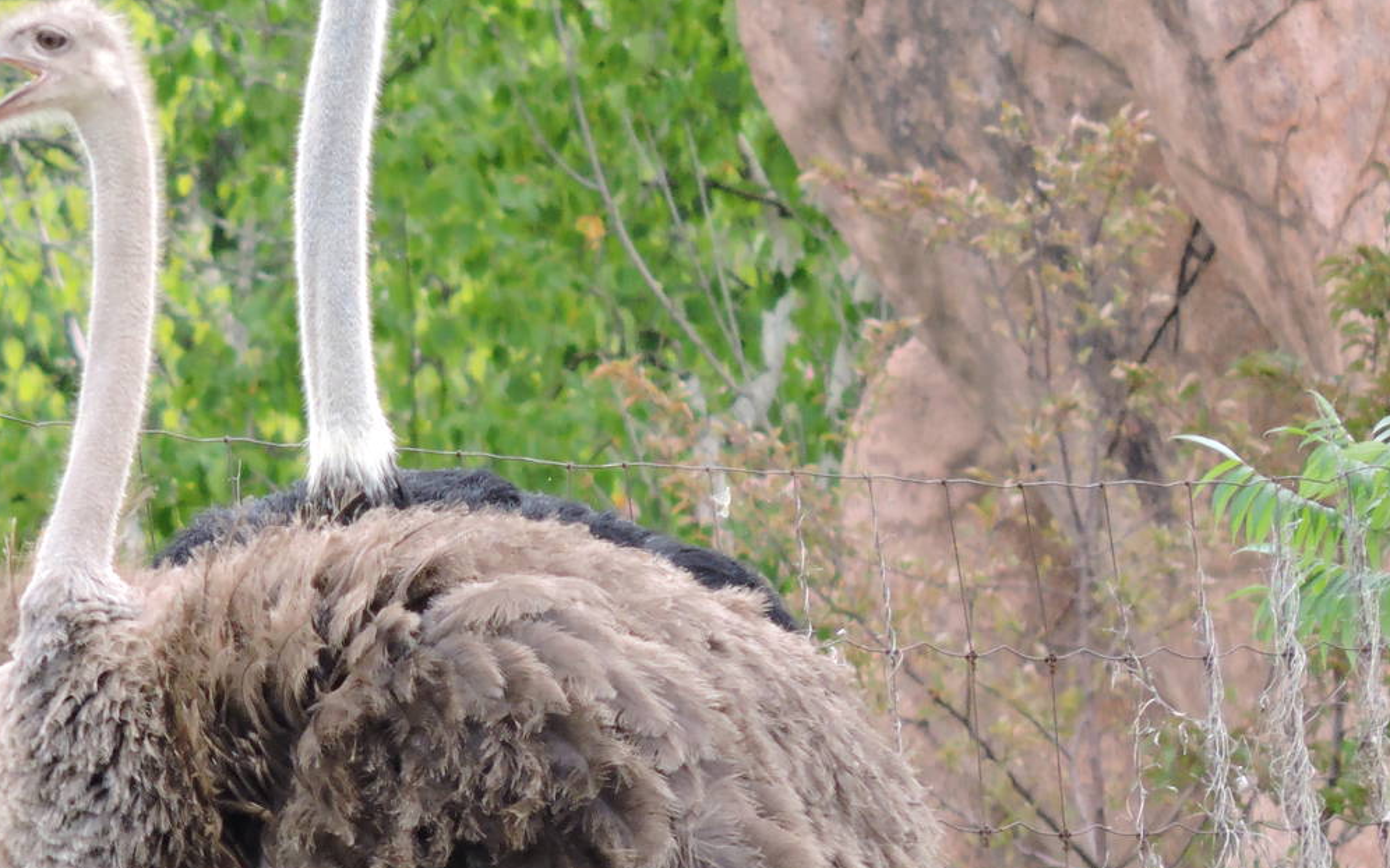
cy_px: 621
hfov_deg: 1.2
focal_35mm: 1703
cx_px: 321
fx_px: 64498
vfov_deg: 0.8
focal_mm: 180
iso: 400
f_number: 5.9
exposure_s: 1/200
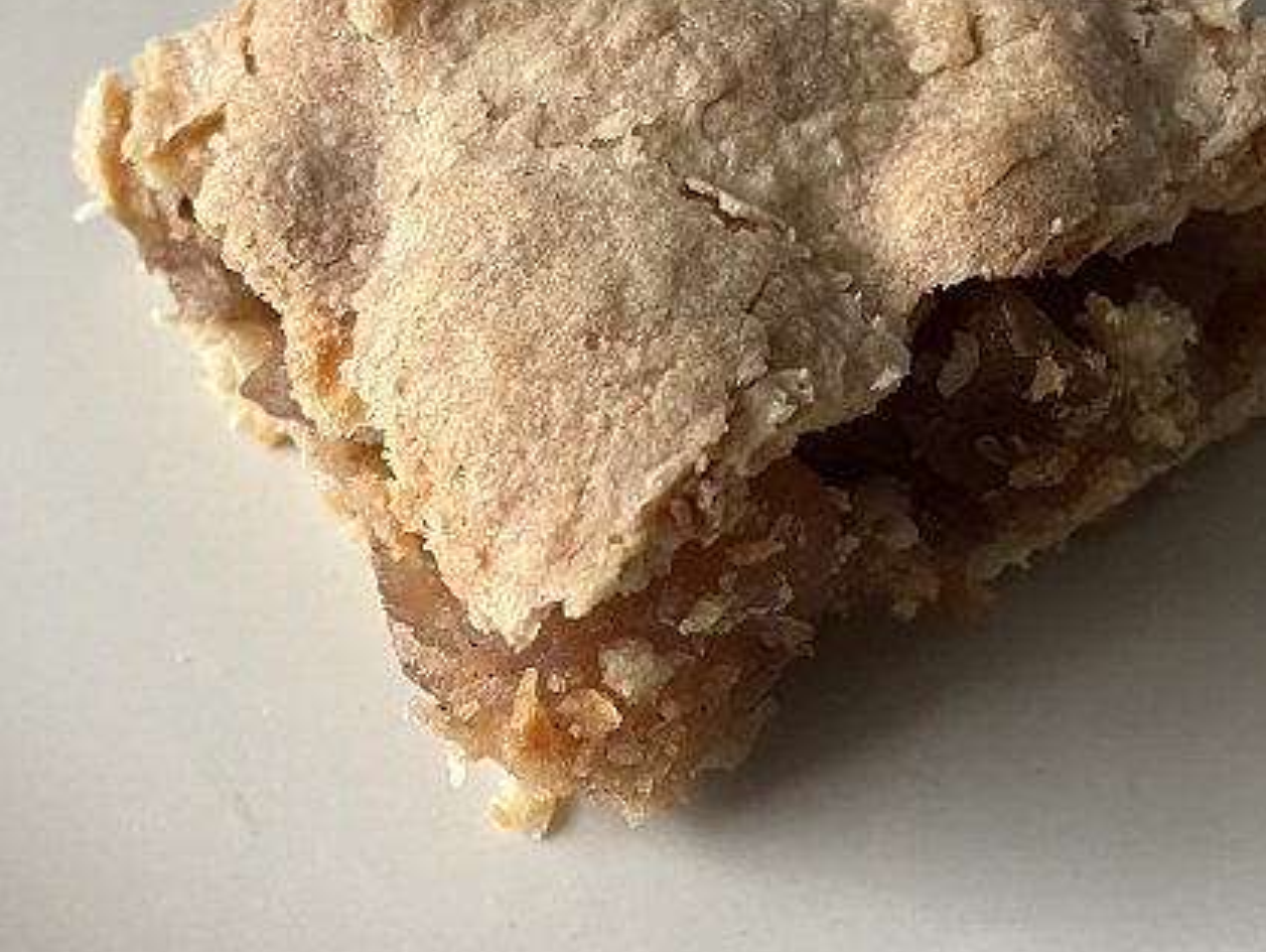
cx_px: 734
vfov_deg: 23.7
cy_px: 417
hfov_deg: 31.1
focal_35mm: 62
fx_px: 2269
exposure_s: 1/60
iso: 320
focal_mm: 5.1
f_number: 1.6
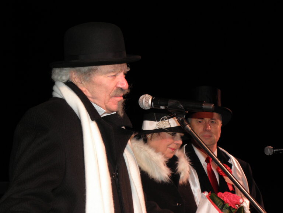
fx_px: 793
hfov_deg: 20.2
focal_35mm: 97
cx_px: 142
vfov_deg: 15.2
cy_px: 106
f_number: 4.1
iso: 160
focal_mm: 17.34
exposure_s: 1/100
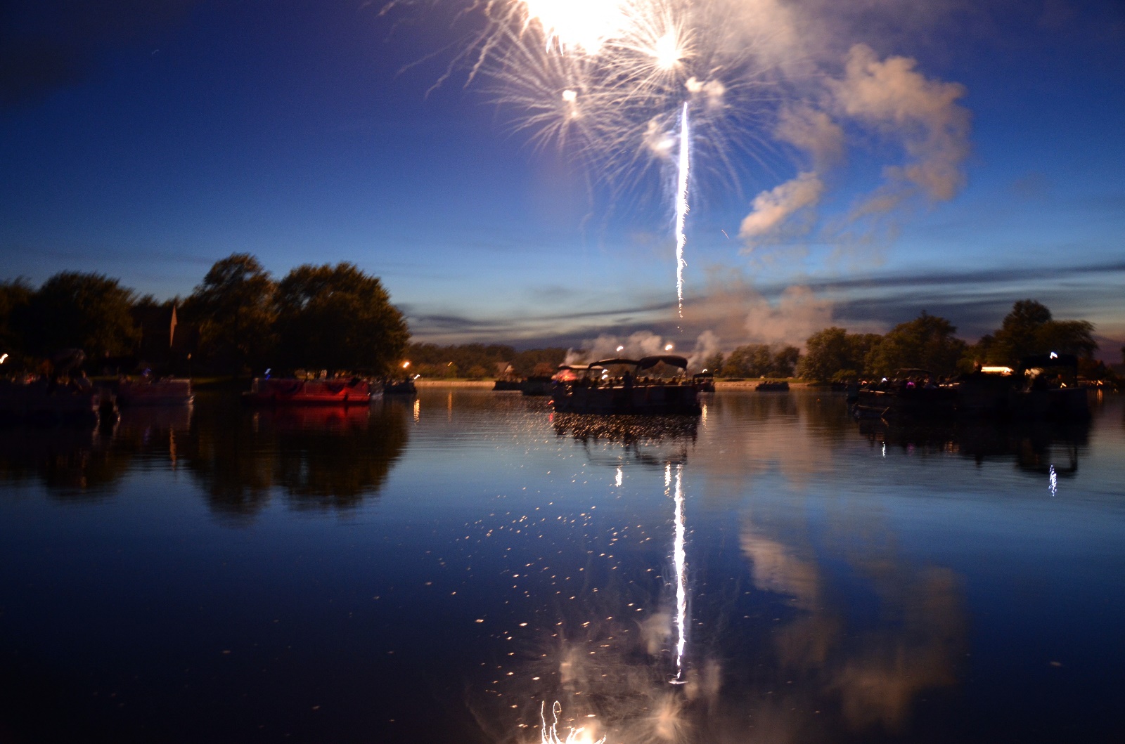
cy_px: 372
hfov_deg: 57.3
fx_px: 1029
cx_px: 562
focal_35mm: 33
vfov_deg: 39.8
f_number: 3.8
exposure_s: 1.3
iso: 800
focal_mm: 22
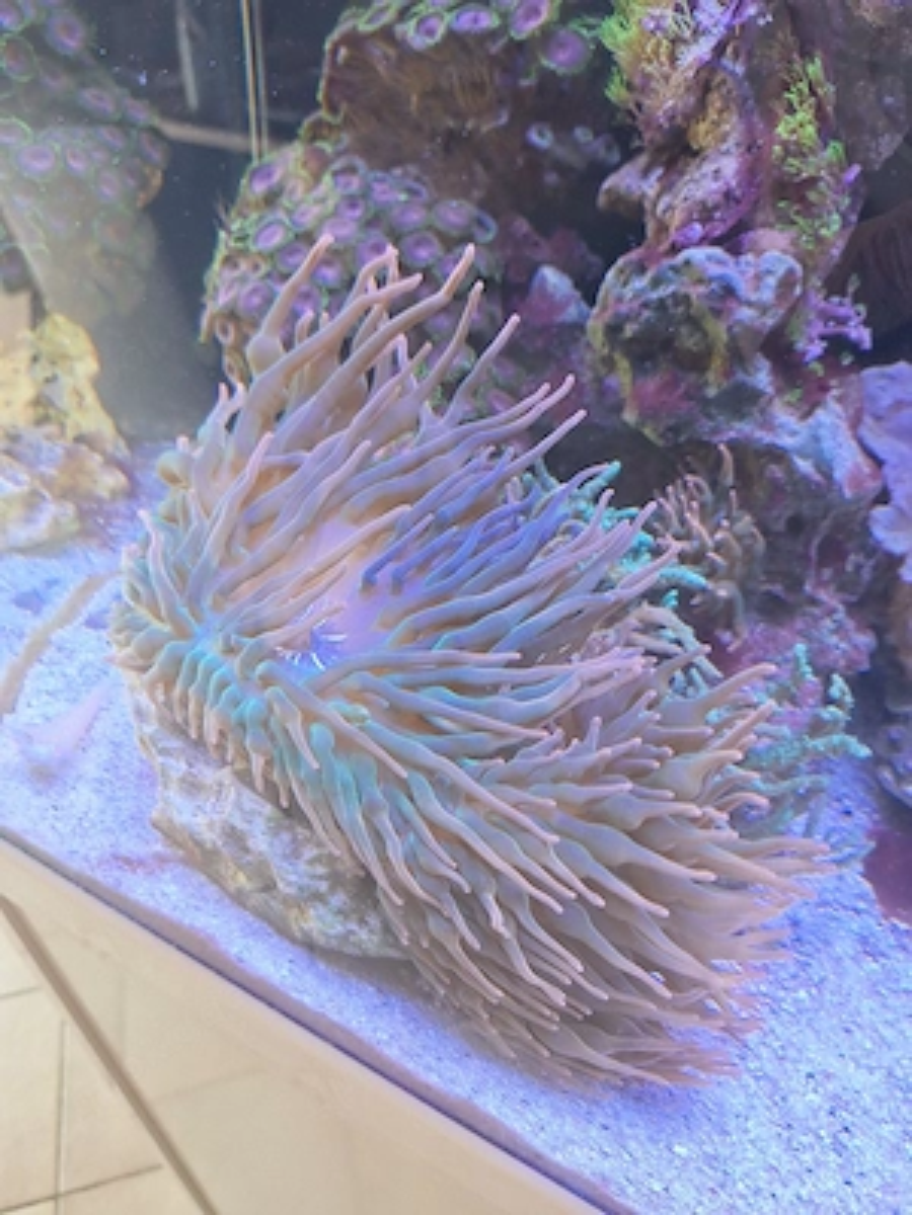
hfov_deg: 58.9
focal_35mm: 23
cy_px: 608
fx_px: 808
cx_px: 456
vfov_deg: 73.9
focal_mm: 5.54
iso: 50
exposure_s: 1/100
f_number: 1.8
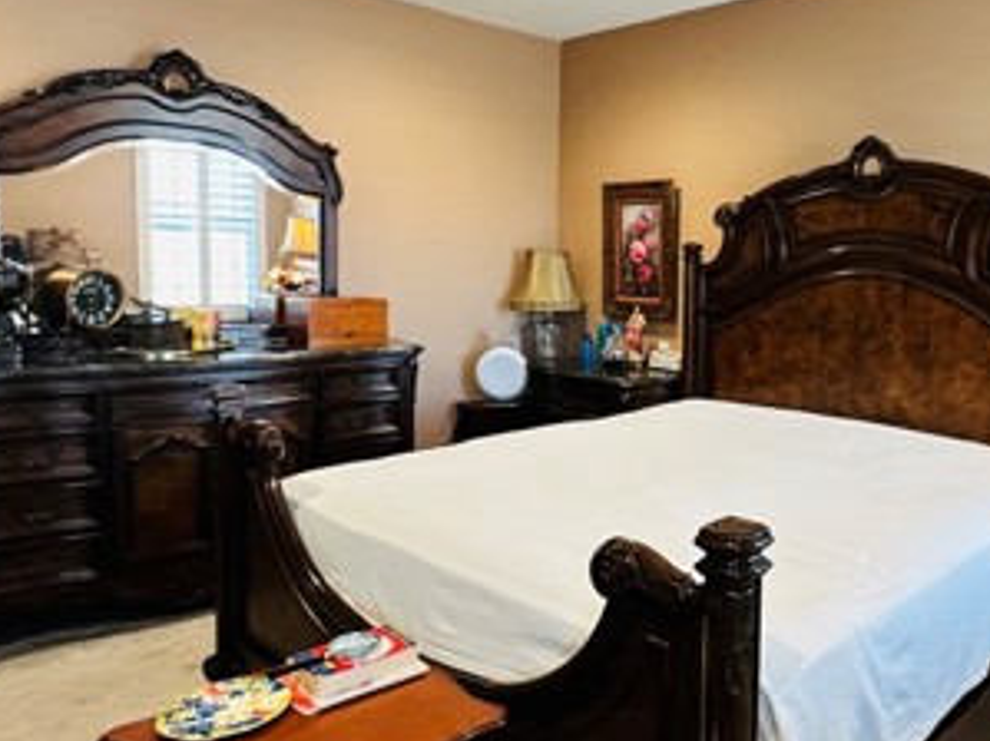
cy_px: 324
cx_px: 722
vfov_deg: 46.7
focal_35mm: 30
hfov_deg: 57.4
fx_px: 858
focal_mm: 2.22
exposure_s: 1/60
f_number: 2.2
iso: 250
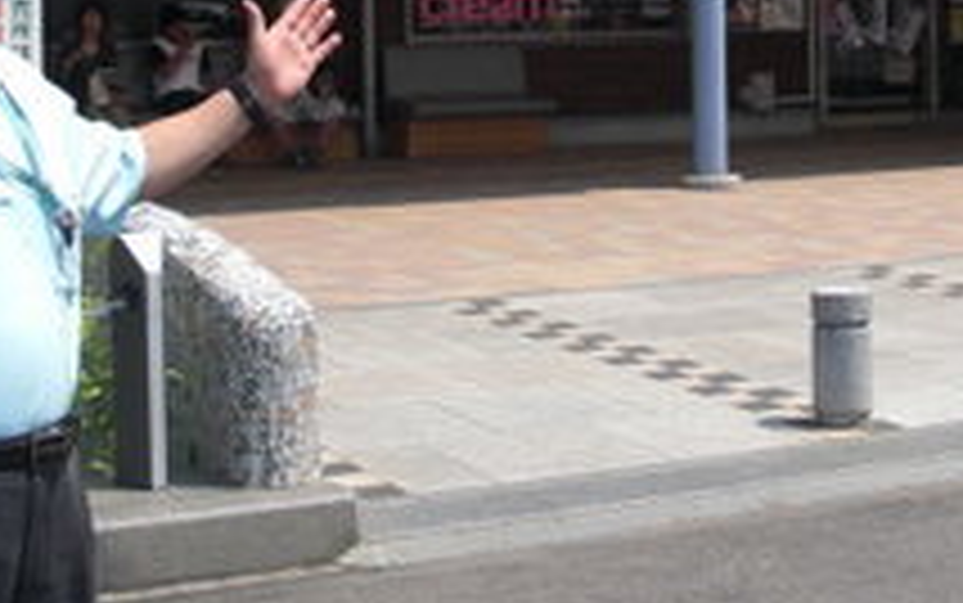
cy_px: 65
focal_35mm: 89
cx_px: 486
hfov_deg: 23.3
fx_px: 2337
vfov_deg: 14.6
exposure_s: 1/160
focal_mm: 6.3
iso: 50
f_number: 7.9
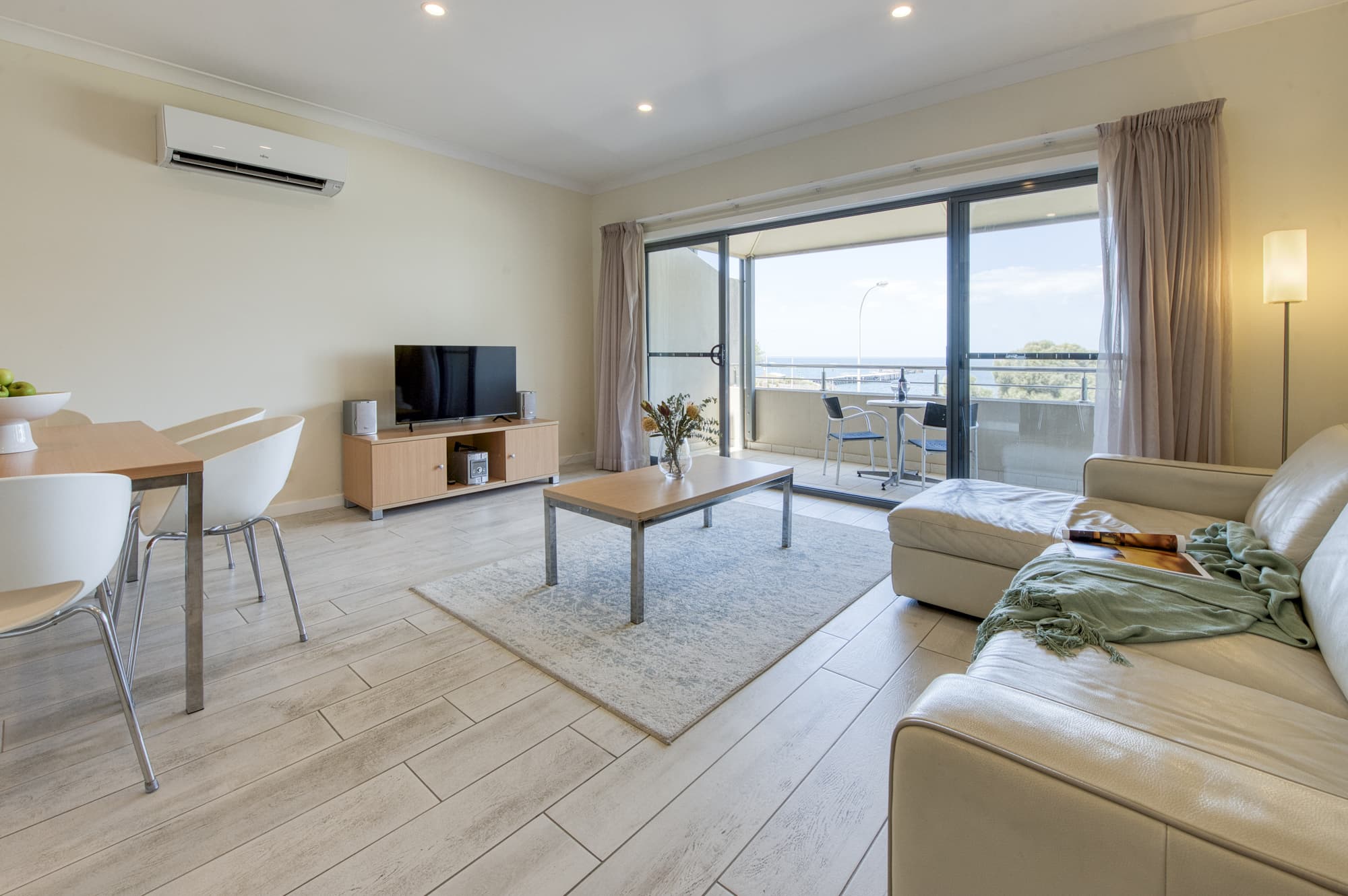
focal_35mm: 14
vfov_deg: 81.1
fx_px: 524
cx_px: 674
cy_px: 448
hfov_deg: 104.3
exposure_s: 1/350
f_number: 11
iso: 400
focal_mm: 14
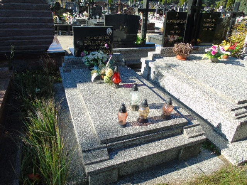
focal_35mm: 25
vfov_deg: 54.9
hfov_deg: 69.4
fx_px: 178
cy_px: 92
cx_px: 124
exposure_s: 1/400
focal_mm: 4.4
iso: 80
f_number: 3.4
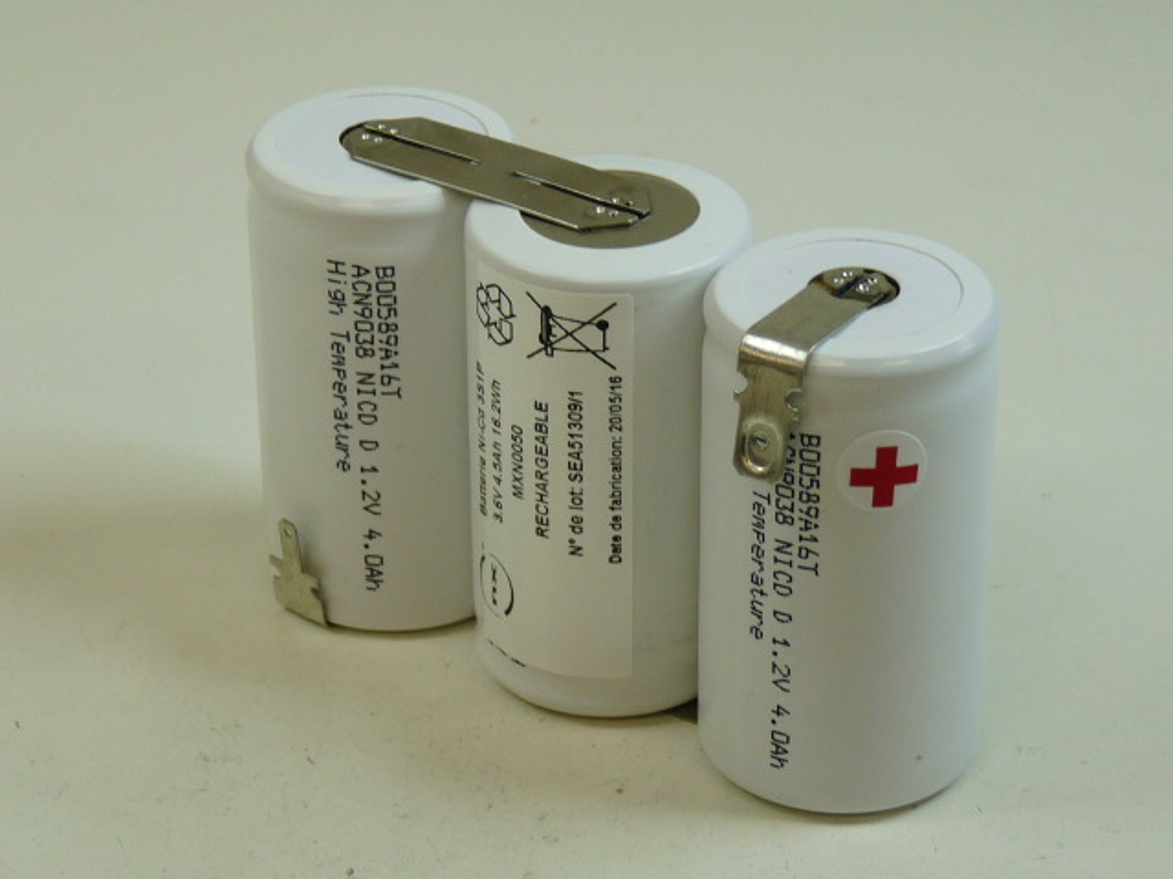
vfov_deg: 12.9
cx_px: 586
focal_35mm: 115
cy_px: 440
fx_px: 3897
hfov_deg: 17.1
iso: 100
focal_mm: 11.5
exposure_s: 1/50
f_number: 3.4
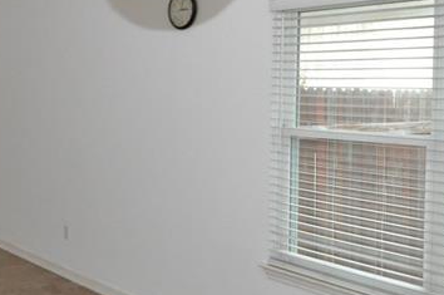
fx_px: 640
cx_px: 21
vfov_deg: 25.8
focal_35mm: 52
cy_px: 113
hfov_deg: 35.3
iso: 2000
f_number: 7.1
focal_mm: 12
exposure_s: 1/160
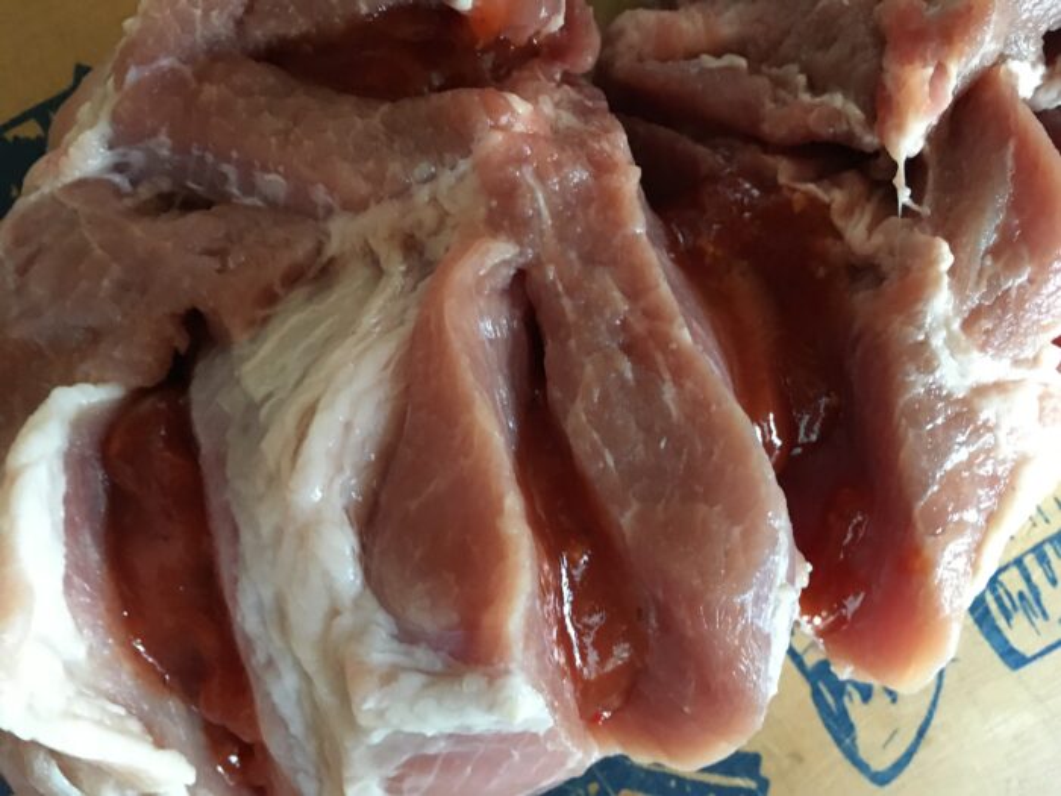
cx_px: 530
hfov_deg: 61.7
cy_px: 398
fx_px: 889
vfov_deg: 48.2
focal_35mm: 29
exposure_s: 1/17
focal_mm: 4.15
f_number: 2.2
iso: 250
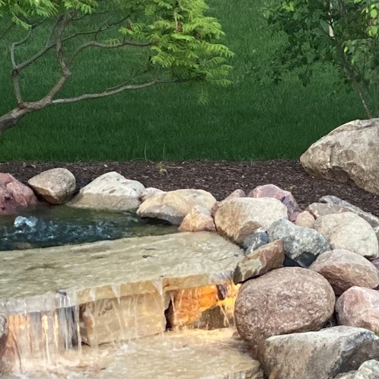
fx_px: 2341
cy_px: 371
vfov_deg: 9.2
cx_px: 377
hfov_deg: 9.2
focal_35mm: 189
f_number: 2
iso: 250
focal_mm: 6
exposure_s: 1/83
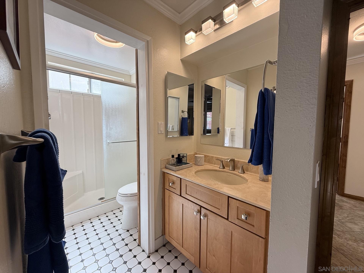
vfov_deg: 85.7
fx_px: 147
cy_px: 136
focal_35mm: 14
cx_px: 182
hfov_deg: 102.1
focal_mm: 2.22
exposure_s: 1/120
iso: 80
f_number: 2.2
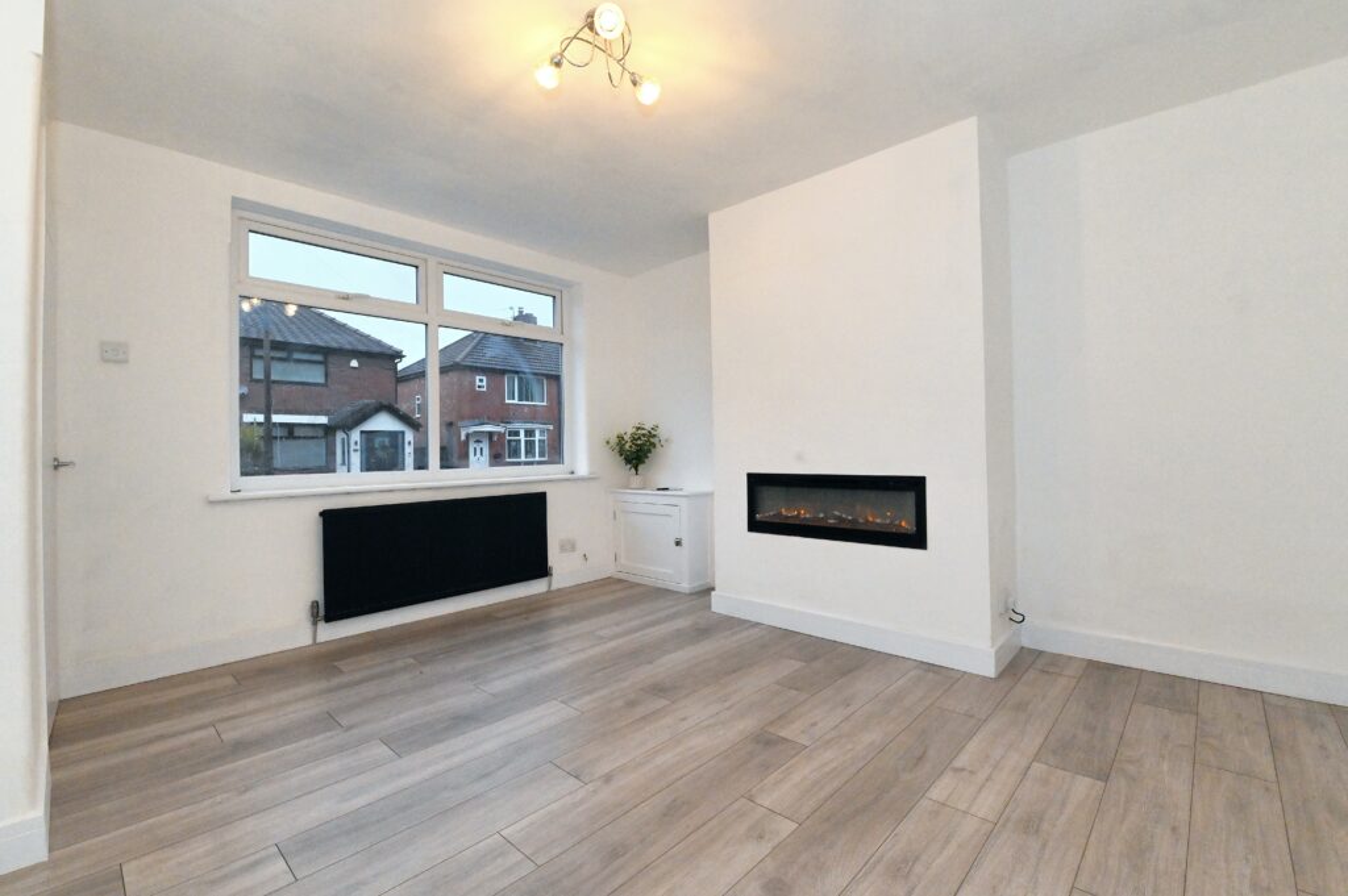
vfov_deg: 77.2
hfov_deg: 100.4
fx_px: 561
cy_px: 448
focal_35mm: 15
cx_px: 674
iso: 6400
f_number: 10
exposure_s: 1/160
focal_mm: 15
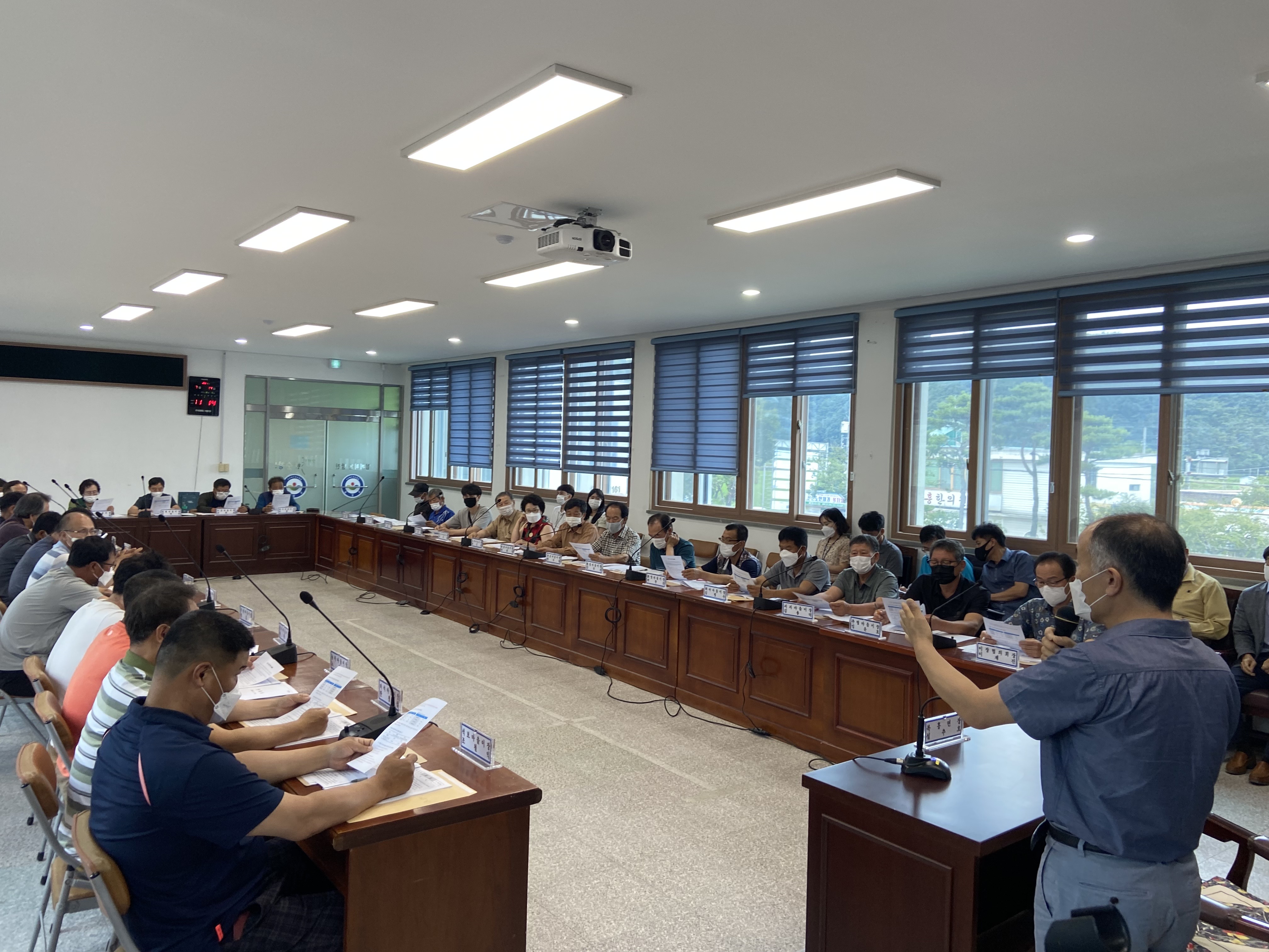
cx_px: 634
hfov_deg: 67.3
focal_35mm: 26
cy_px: 476
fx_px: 953
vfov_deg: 53.1
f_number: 1.8
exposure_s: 1/120
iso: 80
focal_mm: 4.25
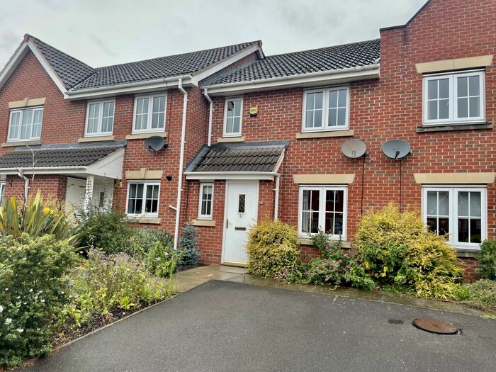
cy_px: 186
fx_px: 373
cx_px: 248
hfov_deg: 67.3
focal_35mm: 26
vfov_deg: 53.1
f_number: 1.6
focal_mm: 4.2
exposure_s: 1/506
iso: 32
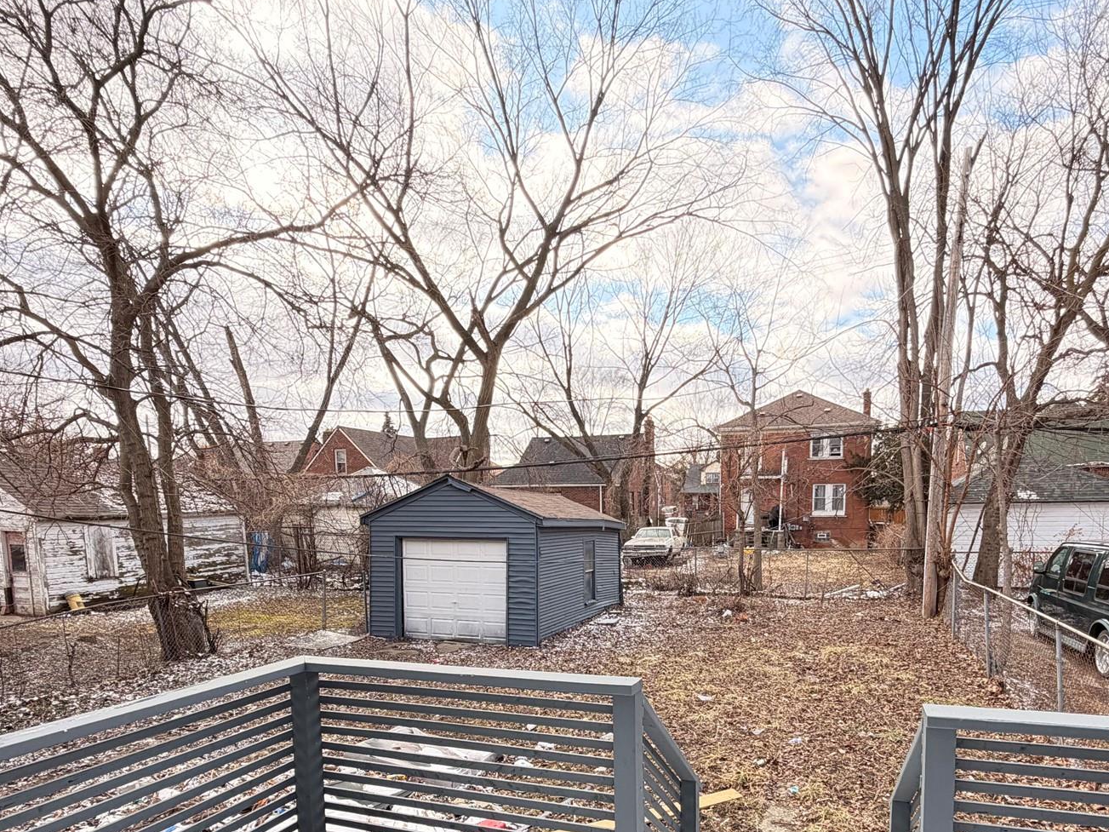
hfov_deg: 76.2
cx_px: 611
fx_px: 705
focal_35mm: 22
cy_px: 578
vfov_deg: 59.1
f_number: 2.2
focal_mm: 2.22
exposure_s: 1/175
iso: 50
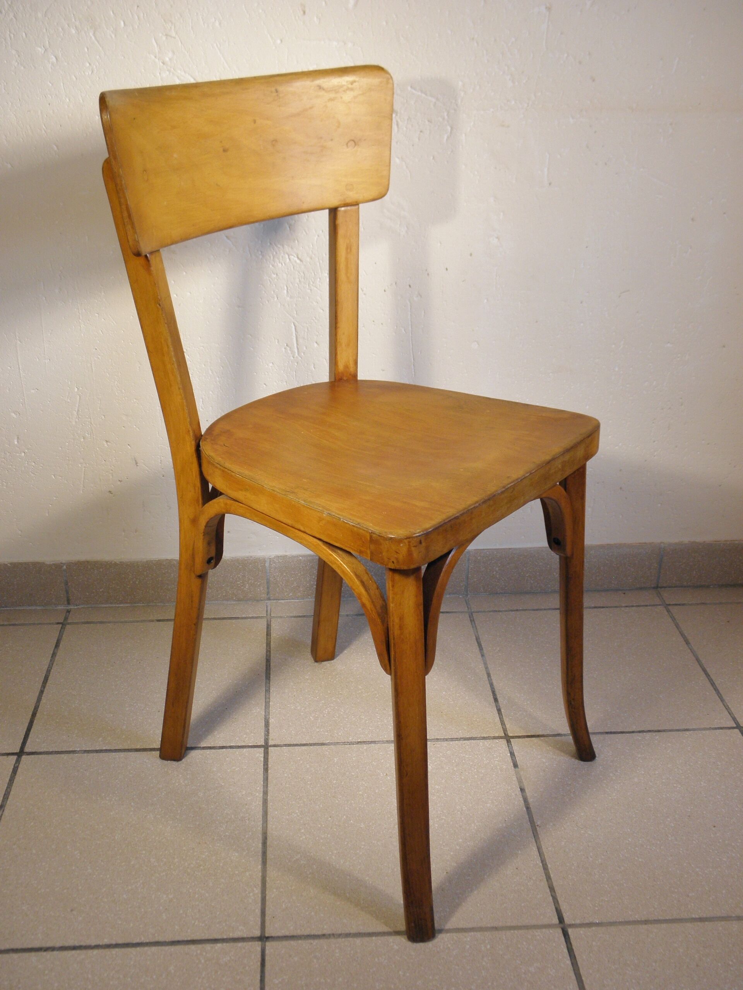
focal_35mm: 36
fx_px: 1030
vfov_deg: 51.4
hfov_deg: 39.7
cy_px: 495
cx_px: 372
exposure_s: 1/40
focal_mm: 6.4
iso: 100
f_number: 3.7
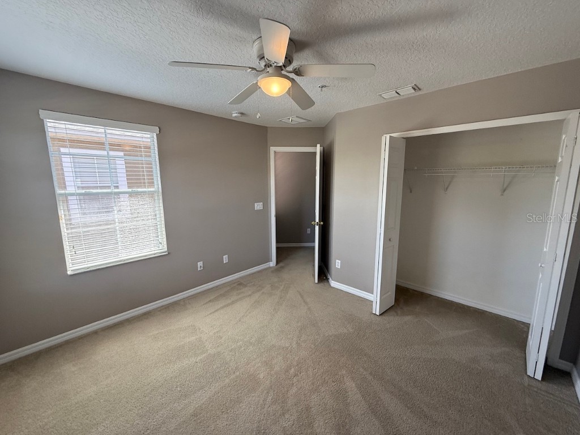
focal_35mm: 14
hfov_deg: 102.1
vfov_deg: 85.7
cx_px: 290
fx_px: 235
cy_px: 218
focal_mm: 2.22
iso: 125
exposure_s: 1/99
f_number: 2.2
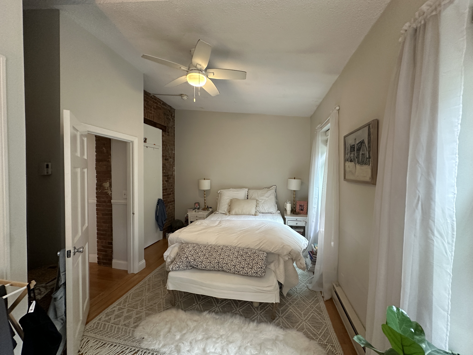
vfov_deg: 85.7
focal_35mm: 14
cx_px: 236
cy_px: 178
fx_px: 191
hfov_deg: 102.1
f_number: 2.2
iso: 320
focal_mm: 2.22
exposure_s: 1/60
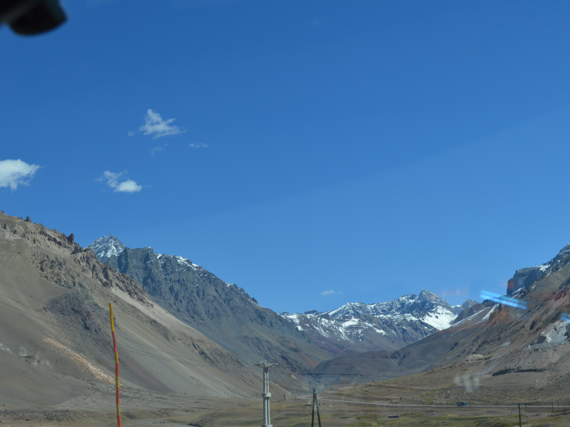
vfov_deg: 25.4
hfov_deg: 33.4
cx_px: 319
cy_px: 214
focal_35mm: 58
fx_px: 948
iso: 100
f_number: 8
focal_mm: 35
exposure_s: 1/250
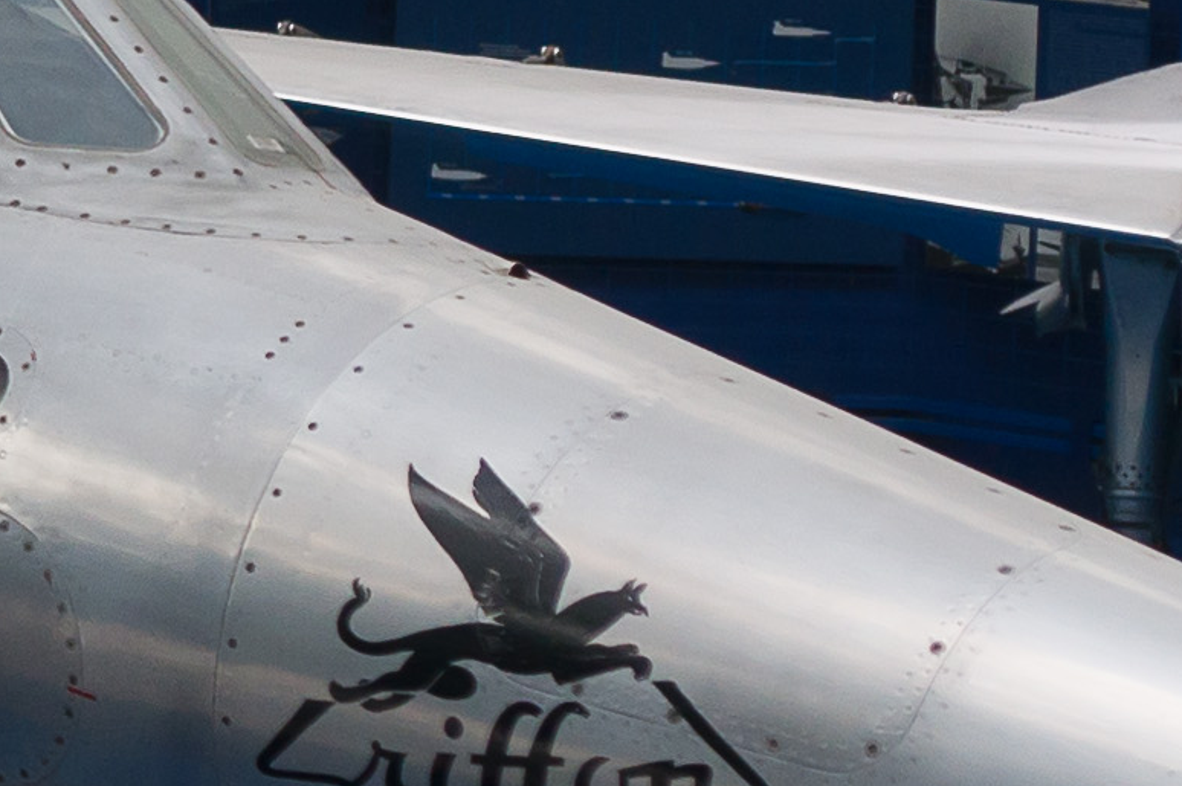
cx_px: -1765
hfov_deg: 5.6
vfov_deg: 3.8
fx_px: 11681
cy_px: -334
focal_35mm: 356
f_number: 4.5
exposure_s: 1/80
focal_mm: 40
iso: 160
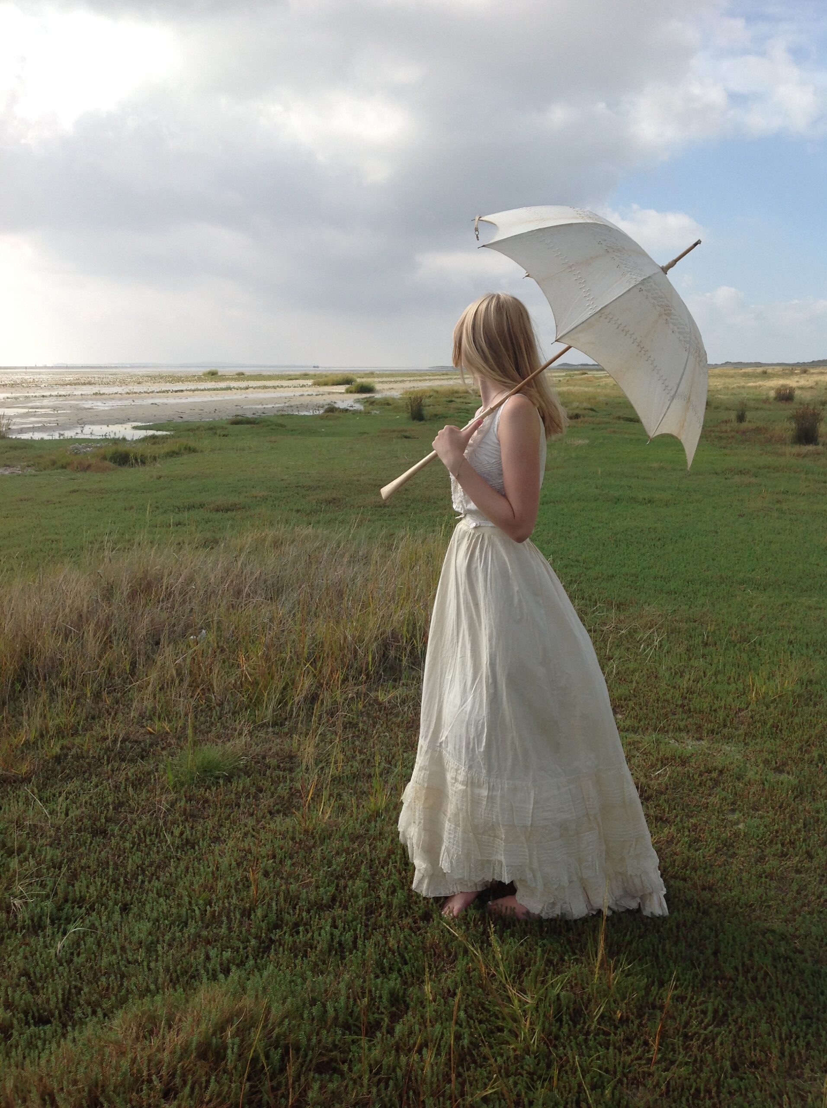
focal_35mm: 35
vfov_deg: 52.7
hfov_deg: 40.6
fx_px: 1118
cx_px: 414
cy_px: 554
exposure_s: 1/1890
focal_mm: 4.28
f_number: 2.4
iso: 50
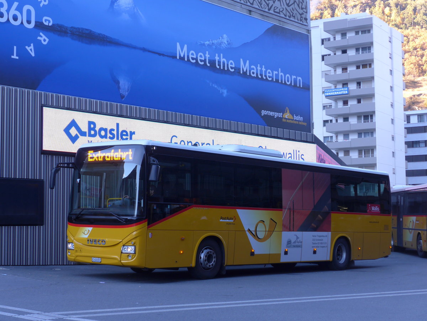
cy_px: 160
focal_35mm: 66
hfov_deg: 29.4
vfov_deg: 22.3
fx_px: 814
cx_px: 214
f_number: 3.9
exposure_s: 1/80
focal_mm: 13.4
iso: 125
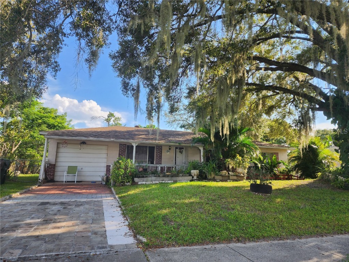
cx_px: 174
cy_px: 131
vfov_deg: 58.9
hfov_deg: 73.9
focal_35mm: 23
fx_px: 232
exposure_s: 1/379
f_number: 1.8
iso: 12
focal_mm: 6.4
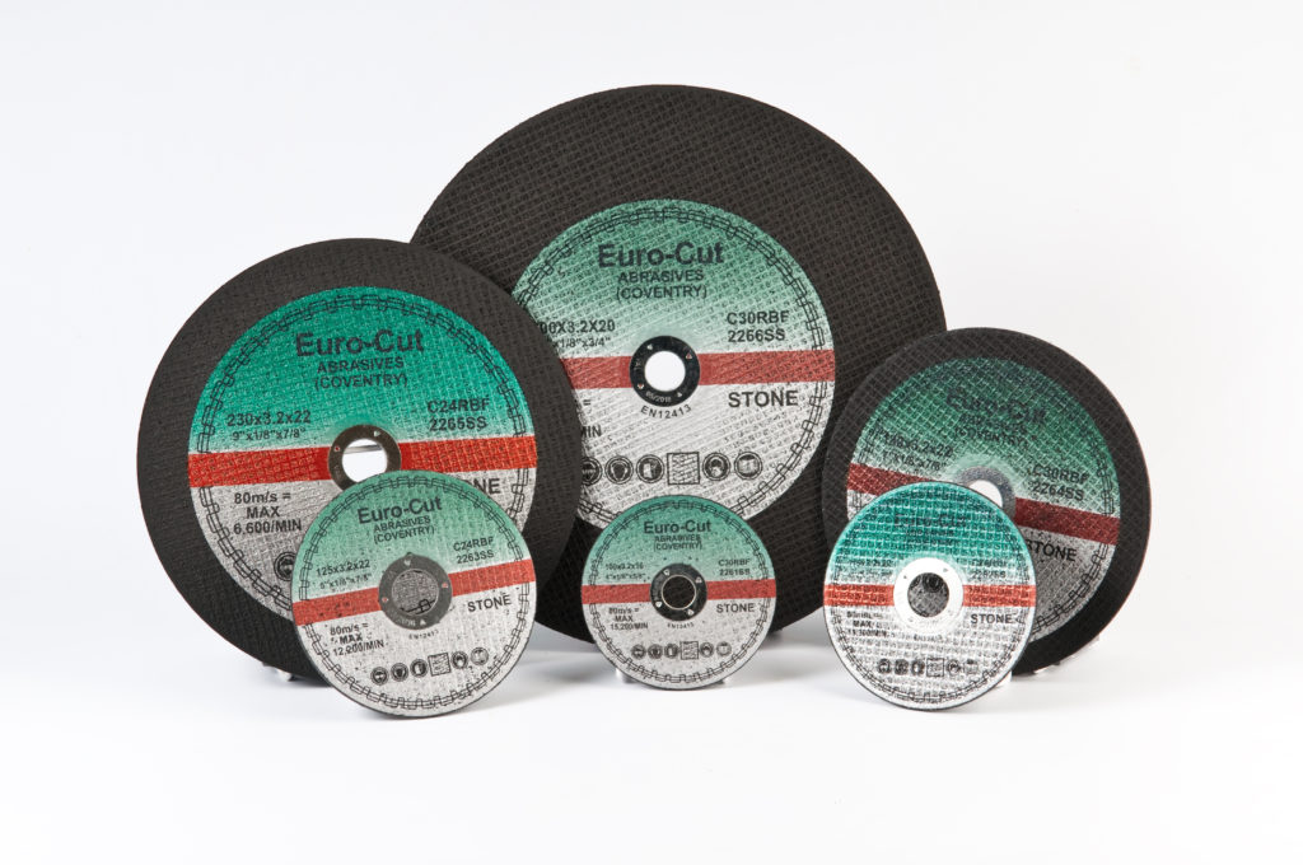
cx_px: 652
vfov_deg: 18.1
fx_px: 2711
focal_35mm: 75
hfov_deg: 27.0
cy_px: 432
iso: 200
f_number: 9.5
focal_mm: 50
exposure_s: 1/125
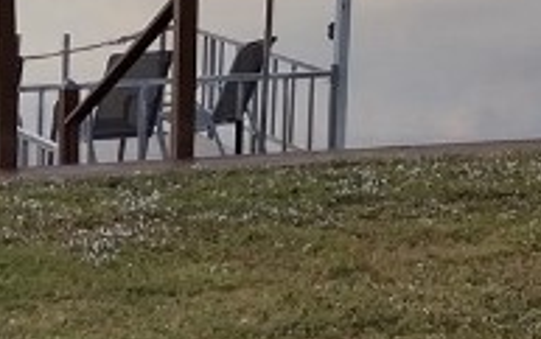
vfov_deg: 8.6
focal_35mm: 152
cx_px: 255
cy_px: 48
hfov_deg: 13.8
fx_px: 2243
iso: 100
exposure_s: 1/3065
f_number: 1.7
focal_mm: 4.71
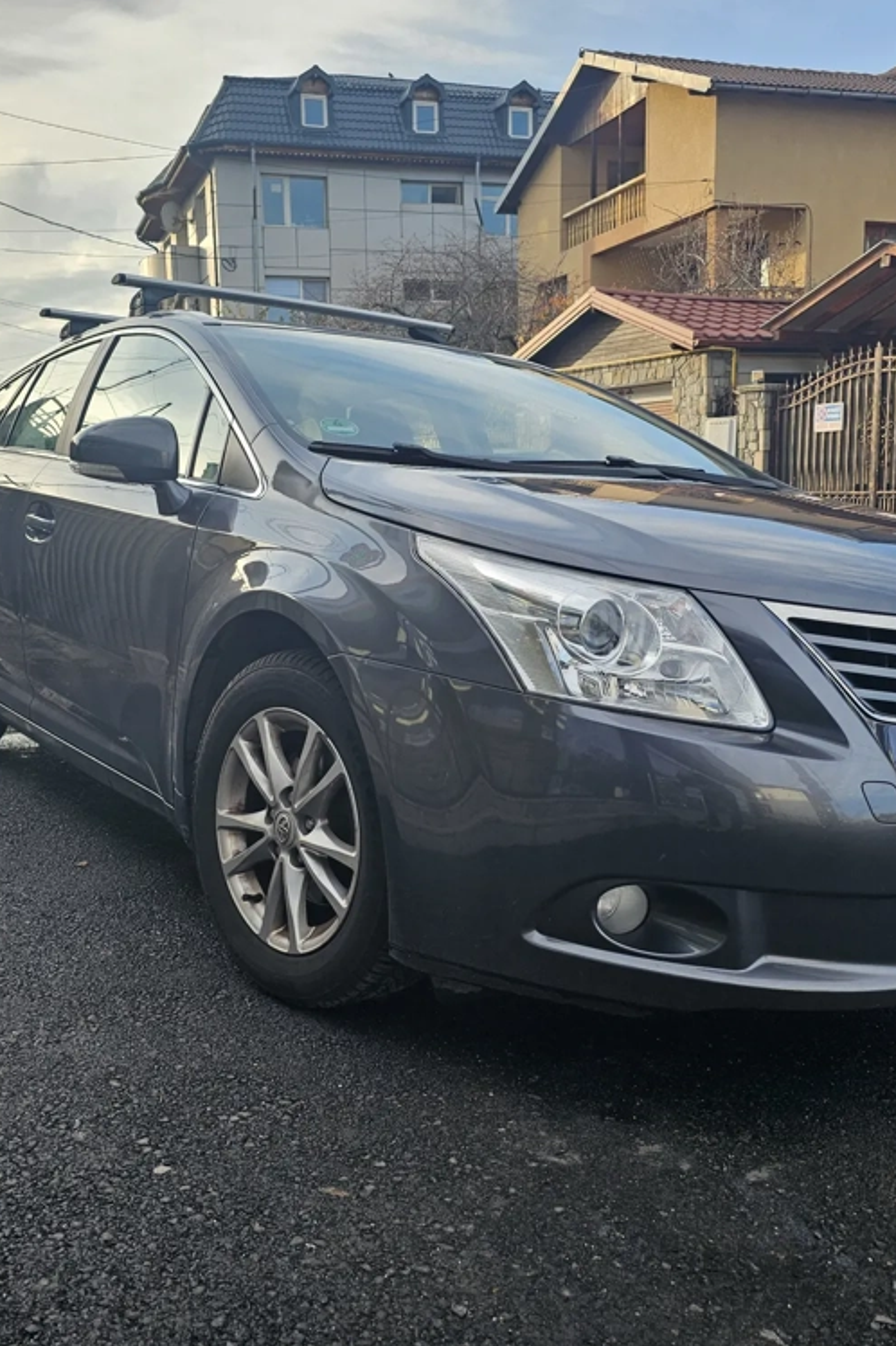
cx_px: 426
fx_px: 1196
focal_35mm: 32
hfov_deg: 41.1
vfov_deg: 58.7
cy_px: 673
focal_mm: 6.3
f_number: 1.7
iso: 10
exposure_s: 1/211
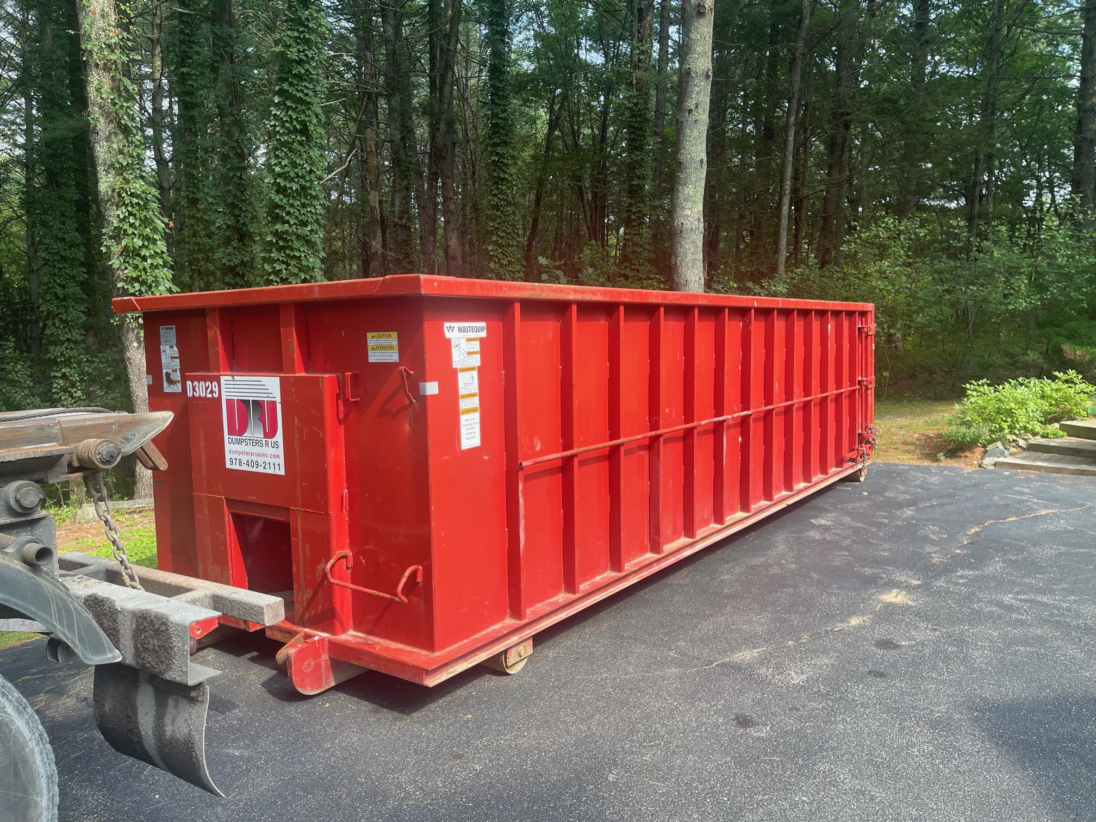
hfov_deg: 67.3
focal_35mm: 26
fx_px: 823
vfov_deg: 53.1
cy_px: 411
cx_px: 548
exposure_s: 1/332
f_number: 1.6
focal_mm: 5.1
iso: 32
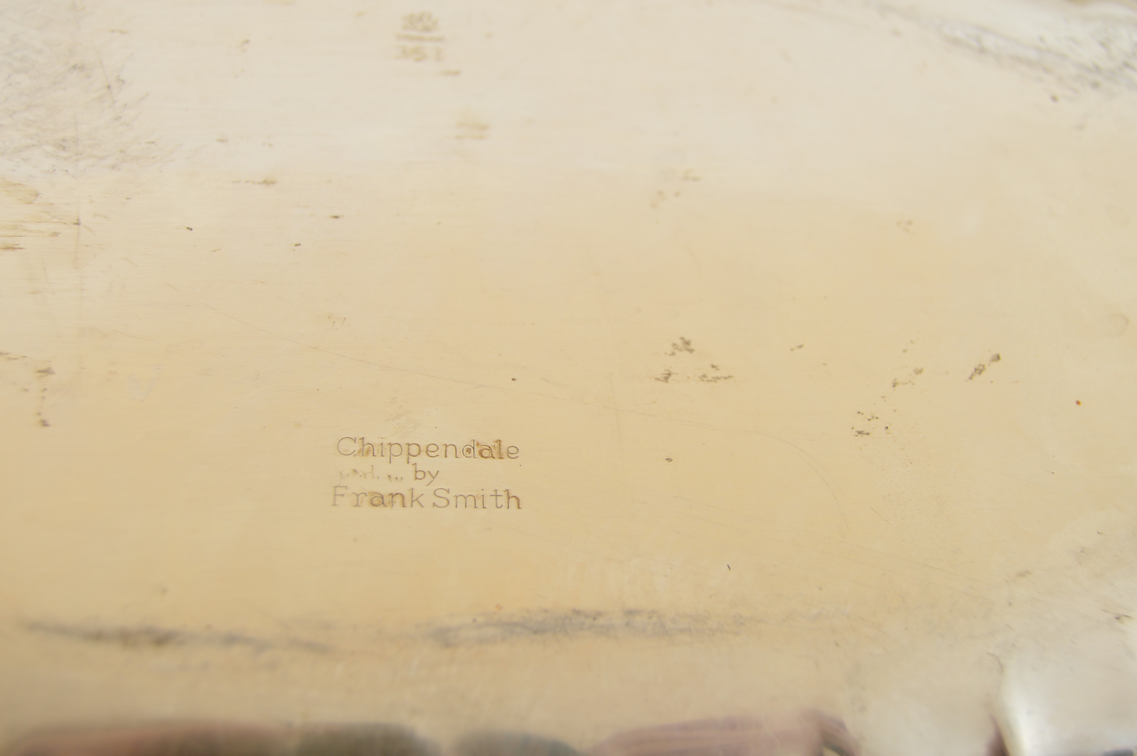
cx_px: 568
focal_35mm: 51
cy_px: 378
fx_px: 1609
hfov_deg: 38.9
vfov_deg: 26.4
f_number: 5
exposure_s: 1/200
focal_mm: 34
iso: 200
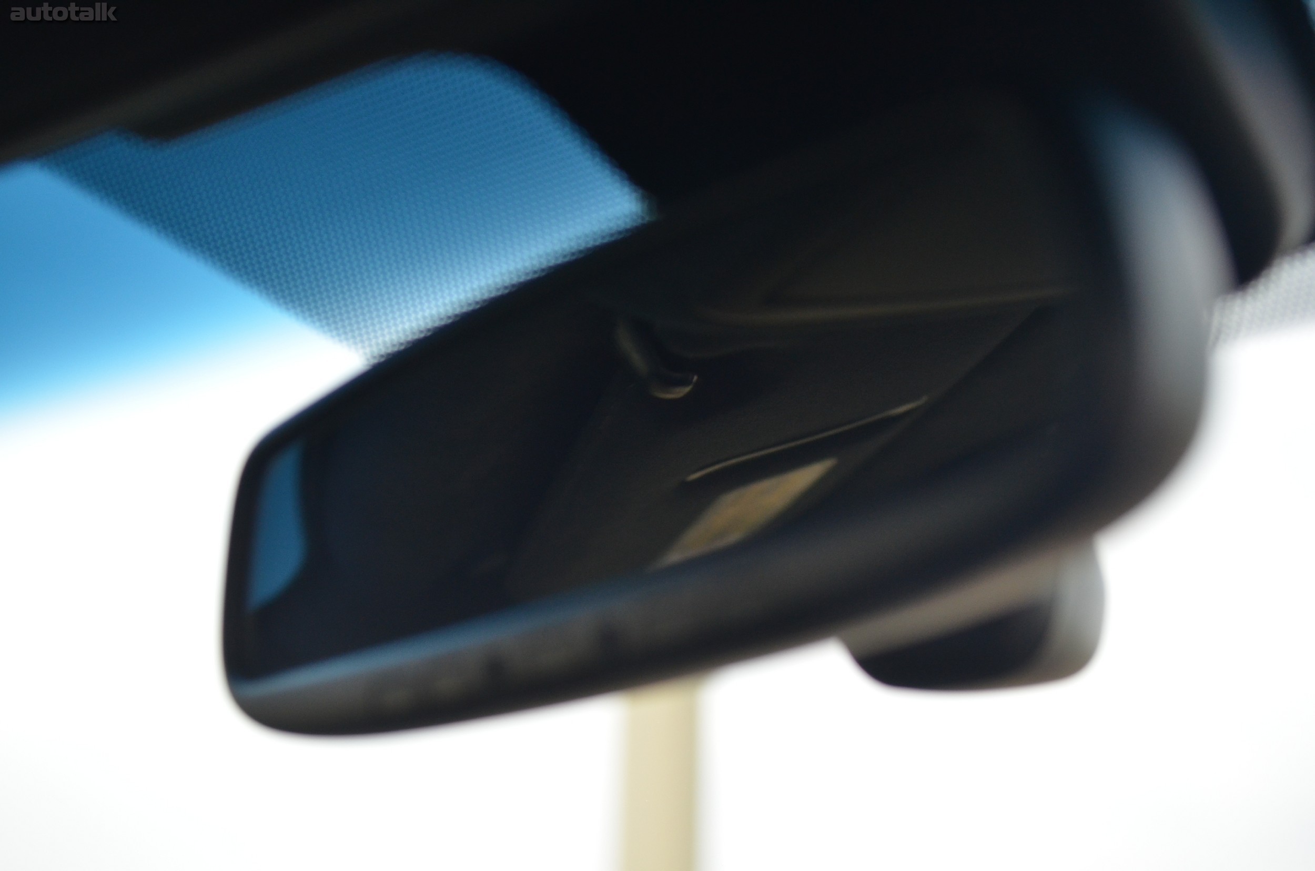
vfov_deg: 22.5
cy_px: 436
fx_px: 2187
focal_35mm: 60
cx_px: 658
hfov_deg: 33.5
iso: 800
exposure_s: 1/500
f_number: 2.8
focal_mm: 40
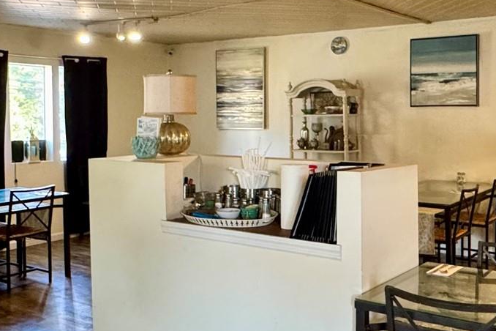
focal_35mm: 44
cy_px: 130
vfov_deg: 30.4
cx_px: 296
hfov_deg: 44.3
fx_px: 606
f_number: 2.2
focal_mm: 2.22
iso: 500
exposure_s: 1/60
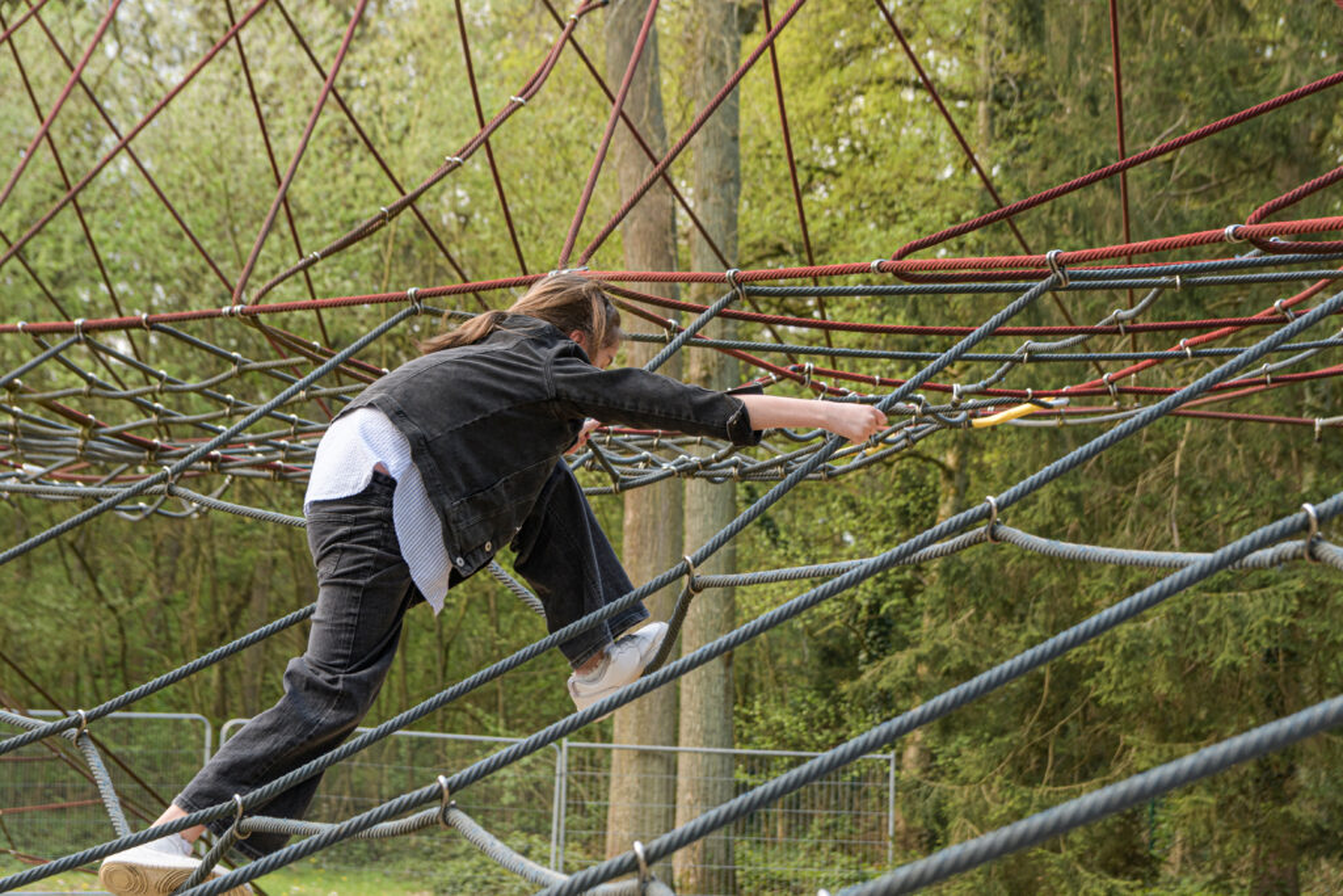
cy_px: 448
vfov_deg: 18.2
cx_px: 672
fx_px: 2798
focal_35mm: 75
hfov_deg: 27.0
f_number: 4
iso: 125
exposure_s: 1/250
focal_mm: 50
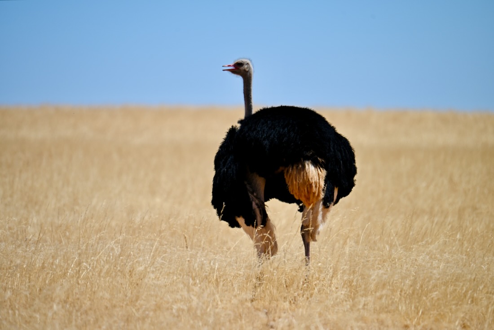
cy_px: 165
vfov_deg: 3.4
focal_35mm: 405
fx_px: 5559
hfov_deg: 5.1
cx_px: 247
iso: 100
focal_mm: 405
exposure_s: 1/800
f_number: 6.3
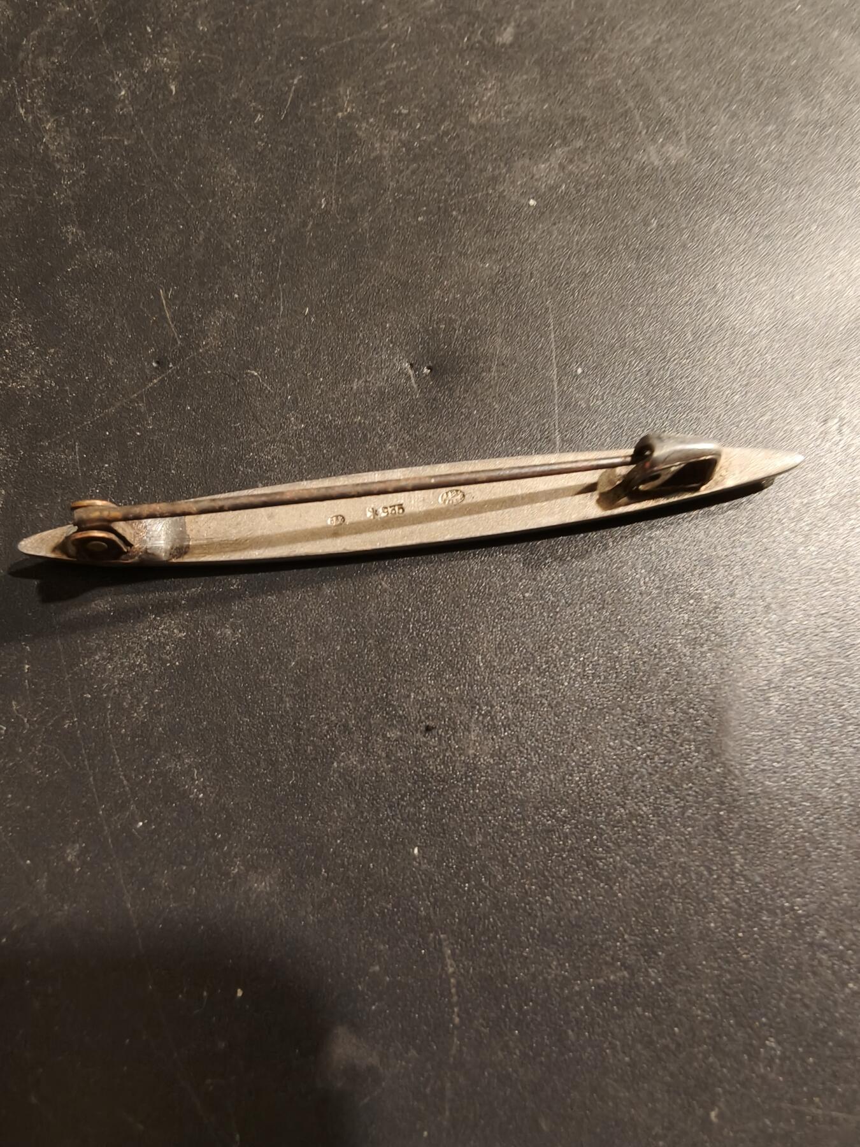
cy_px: 574
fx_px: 762
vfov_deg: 73.9
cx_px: 430
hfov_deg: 58.9
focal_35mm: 23
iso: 250
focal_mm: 2.32
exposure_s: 1/50
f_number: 2
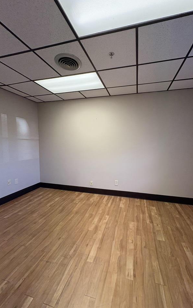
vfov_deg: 101.5
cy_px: 153
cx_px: 104
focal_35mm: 15
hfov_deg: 74.7
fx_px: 126
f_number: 2.2
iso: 250
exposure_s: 1/120
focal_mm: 2.22
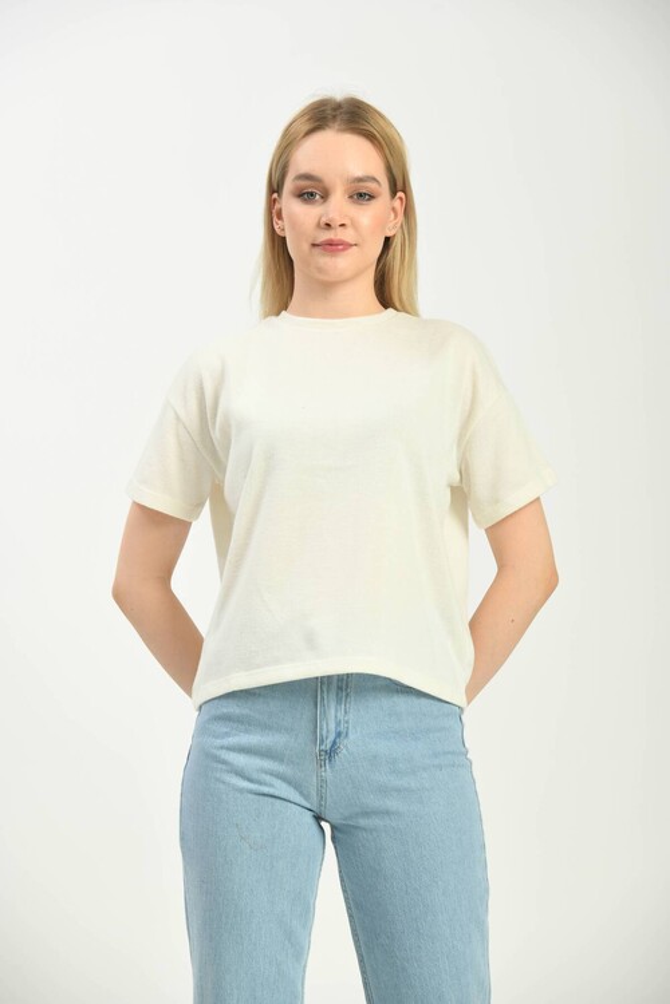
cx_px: 335
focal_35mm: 135
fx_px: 3768
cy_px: 502
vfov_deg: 15.2
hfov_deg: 10.2
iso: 100
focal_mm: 135
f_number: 6.3
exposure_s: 1/160
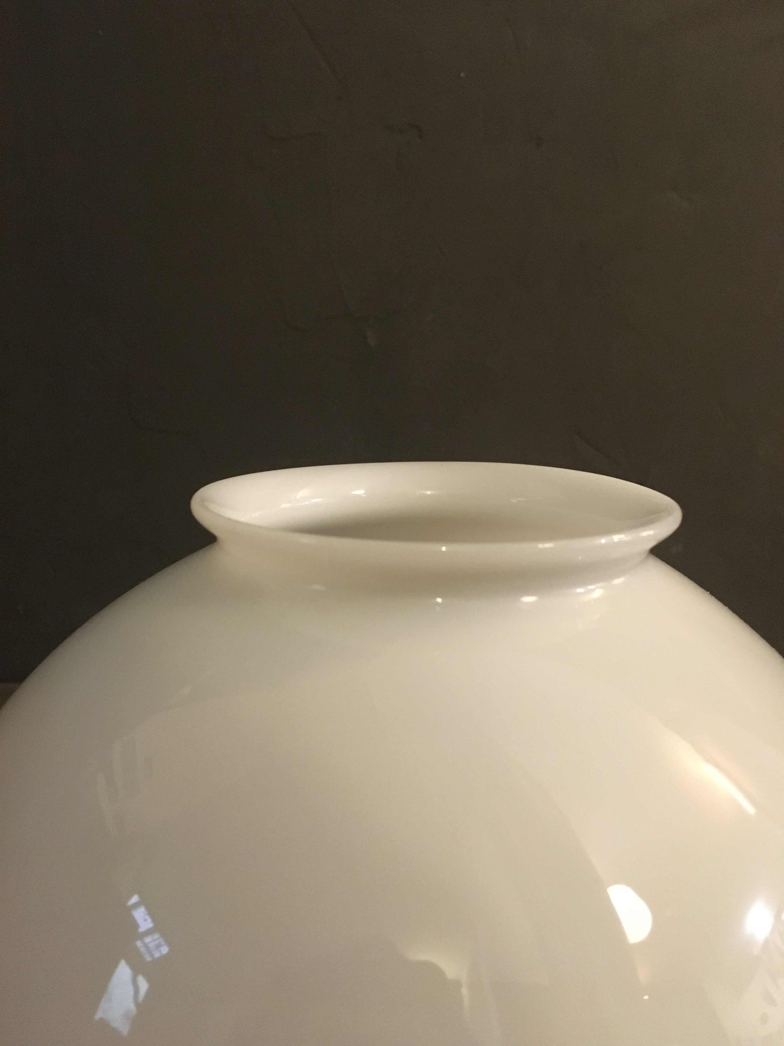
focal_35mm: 29
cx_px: 392
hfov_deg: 48.2
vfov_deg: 61.7
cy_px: 523
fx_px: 876
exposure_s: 1/17
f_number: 2.2
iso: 320
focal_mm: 4.15
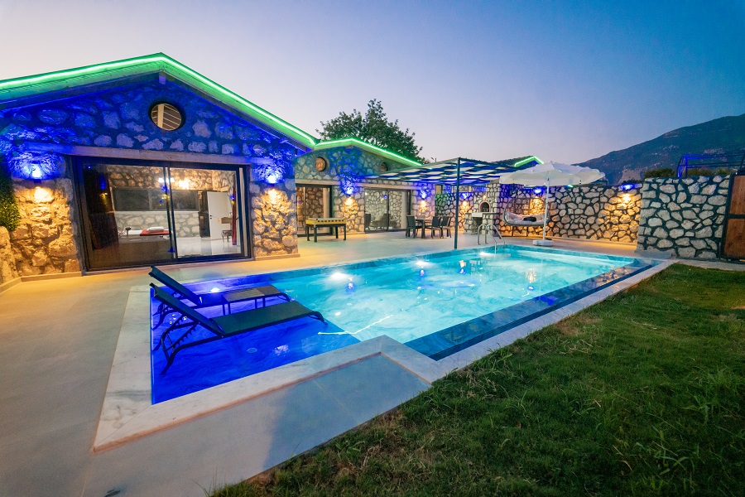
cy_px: 248
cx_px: 372
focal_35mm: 14
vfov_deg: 81.2
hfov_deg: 104.3
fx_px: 290
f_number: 2.8
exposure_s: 1/80
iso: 5000
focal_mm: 14
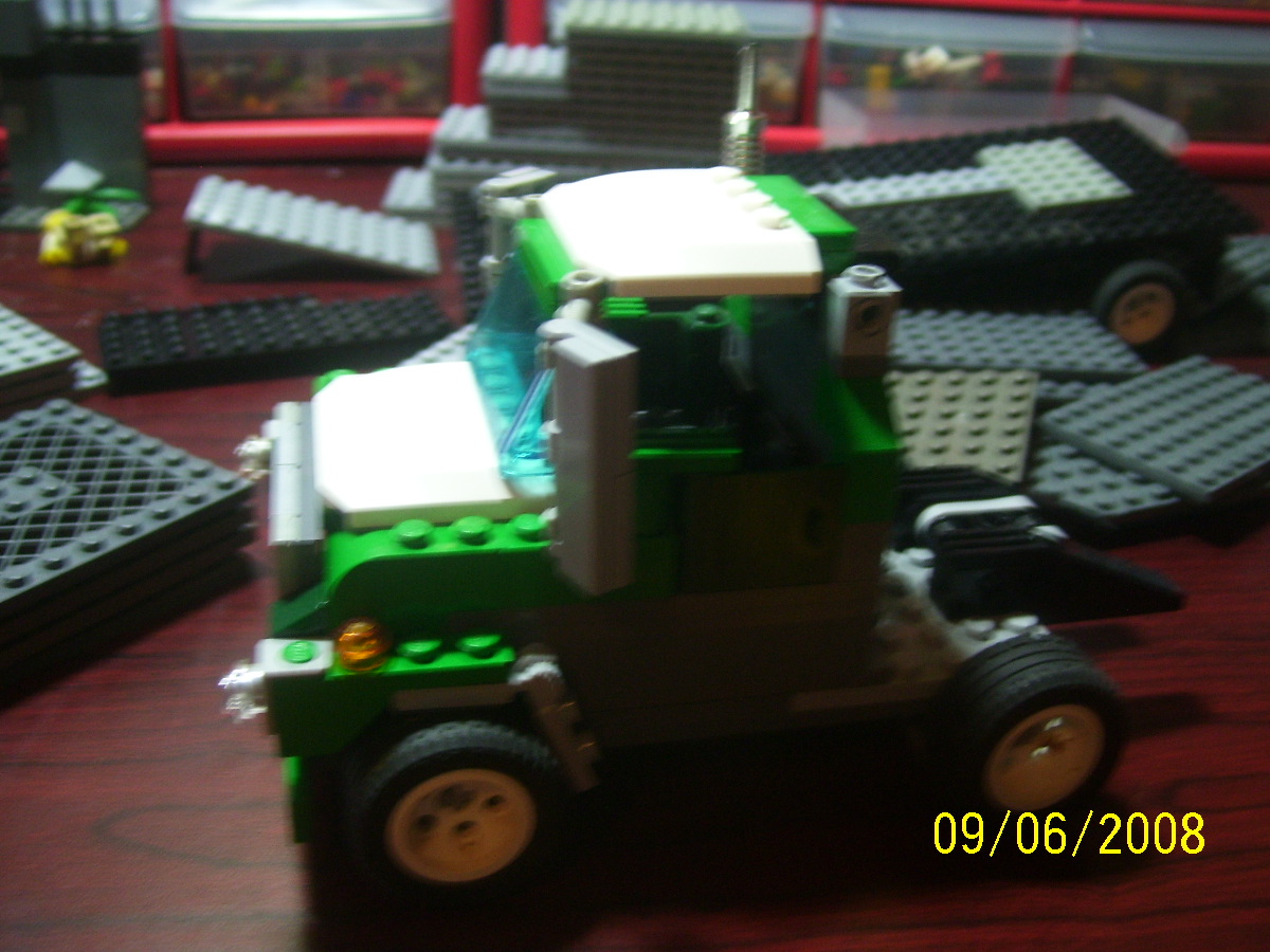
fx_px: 1357
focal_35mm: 37
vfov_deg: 38.7
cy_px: 476
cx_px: 635
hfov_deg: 50.1
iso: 160
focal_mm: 6
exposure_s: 1/8
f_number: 2.7
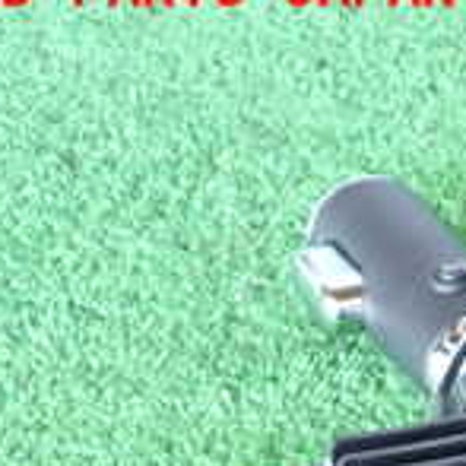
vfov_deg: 12.8
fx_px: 1980
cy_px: 659
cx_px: 831
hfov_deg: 12.3
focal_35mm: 130
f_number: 2.5
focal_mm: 6.37
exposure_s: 1/40
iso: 400
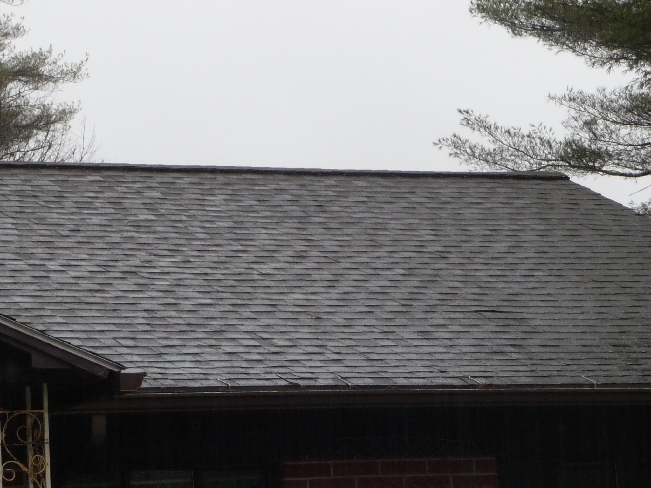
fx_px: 3122
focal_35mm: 166
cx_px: 326
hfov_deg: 11.9
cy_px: 244
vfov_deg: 8.9
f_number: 4.7
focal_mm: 17.5
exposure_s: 1/40
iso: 200
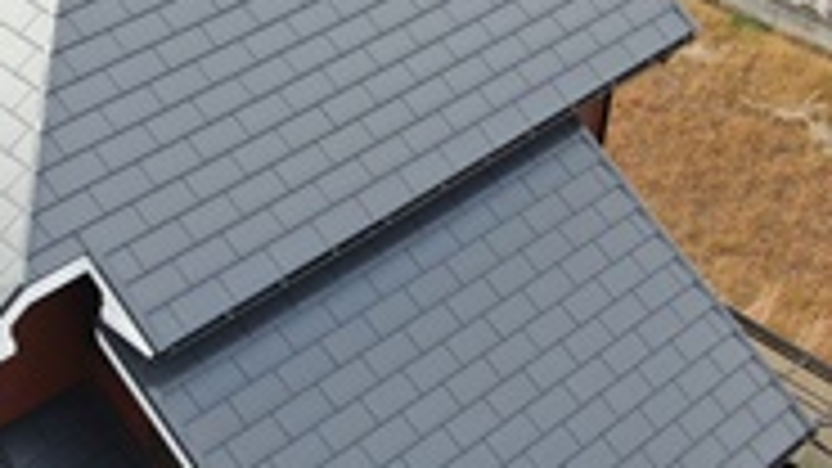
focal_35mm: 74
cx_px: 220
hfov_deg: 28.2
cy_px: 216
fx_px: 1632
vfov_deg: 16.3
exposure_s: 1/200
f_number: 3.3
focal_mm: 6.21
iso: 100
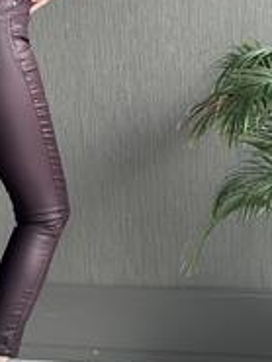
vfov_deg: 14.9
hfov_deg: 11.2
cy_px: 33
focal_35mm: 131
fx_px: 1371
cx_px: -14
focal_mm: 6.86
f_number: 1.78
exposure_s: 1/33
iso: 320
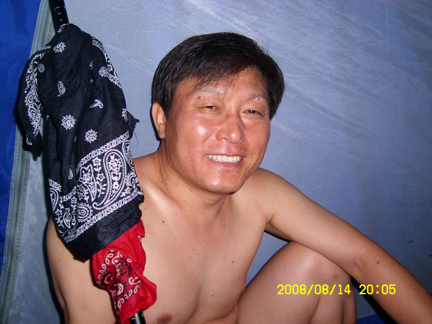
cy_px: 162
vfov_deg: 40.7
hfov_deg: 52.6
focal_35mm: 35
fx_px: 437
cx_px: 216
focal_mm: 5.8
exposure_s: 1/30
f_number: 2.8
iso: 50
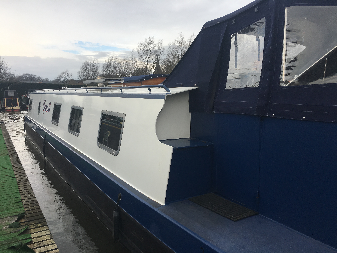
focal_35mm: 29
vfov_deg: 48.2
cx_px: 168
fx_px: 282
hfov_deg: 61.7
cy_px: 126
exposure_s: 1/693
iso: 25
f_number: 2.2
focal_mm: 4.15
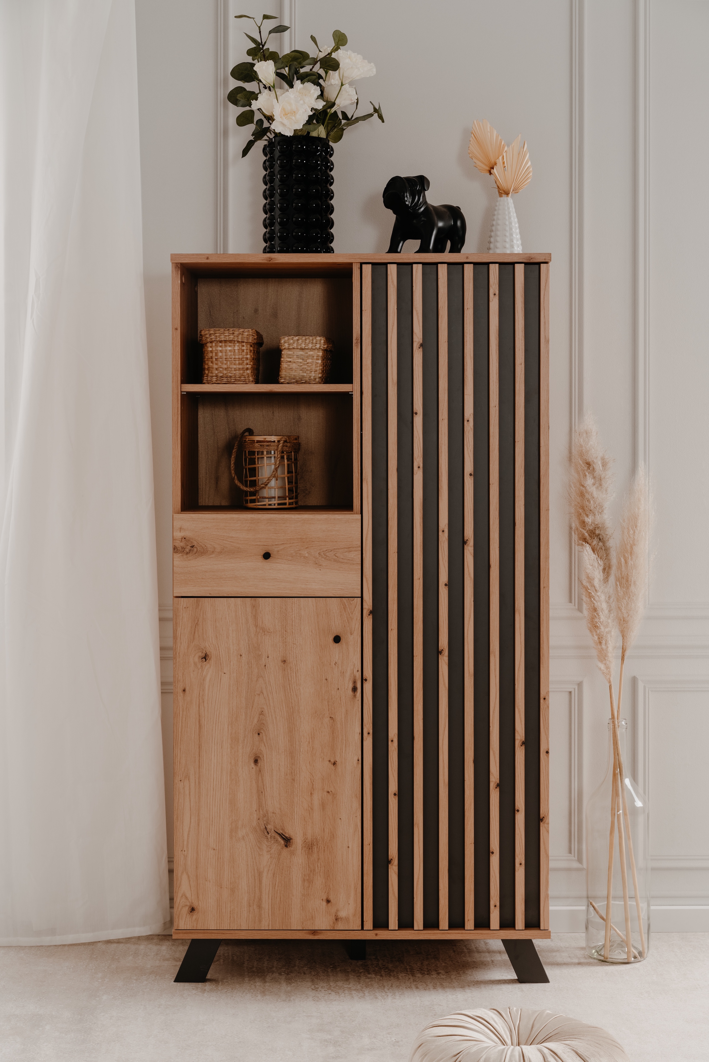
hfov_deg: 24.6
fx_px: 1624
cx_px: 354
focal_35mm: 55
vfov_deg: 36.2
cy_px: 531
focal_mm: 55
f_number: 9
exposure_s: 1/8
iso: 100
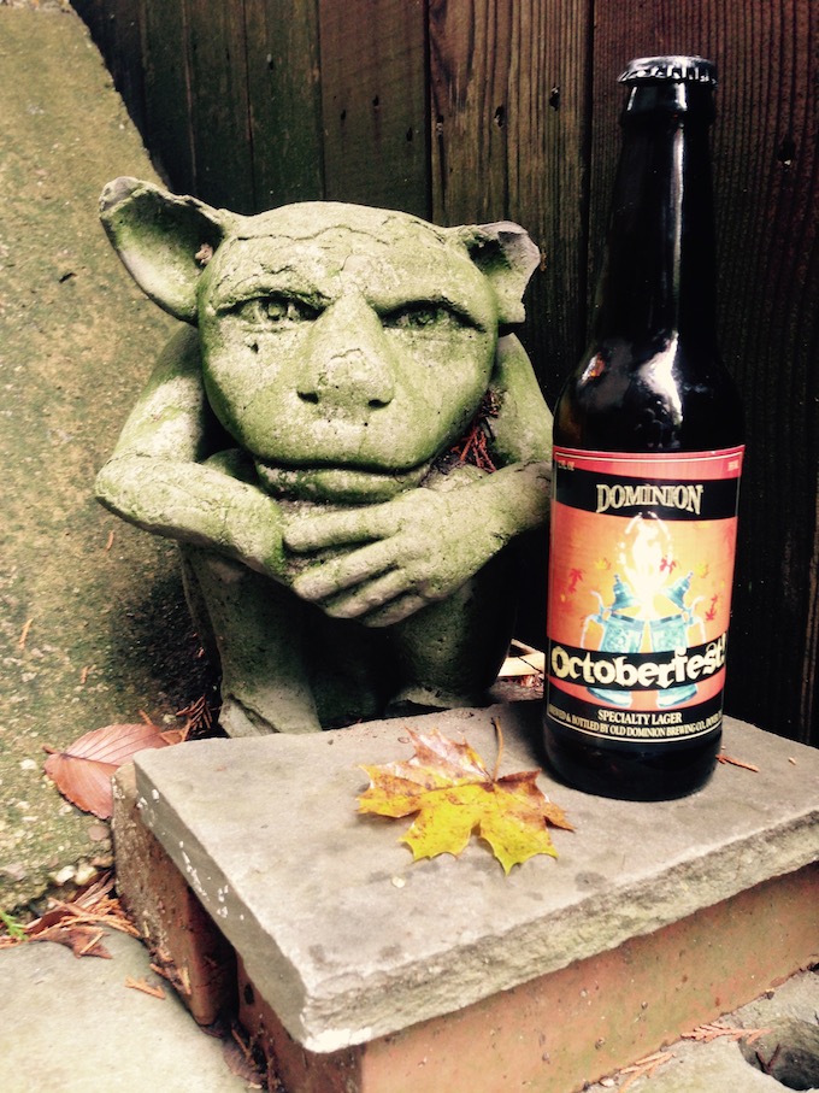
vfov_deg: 55.4
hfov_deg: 42.9
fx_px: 1041
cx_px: 410
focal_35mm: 33
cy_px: 546
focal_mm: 4.12
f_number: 2.4
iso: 80
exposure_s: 1/20
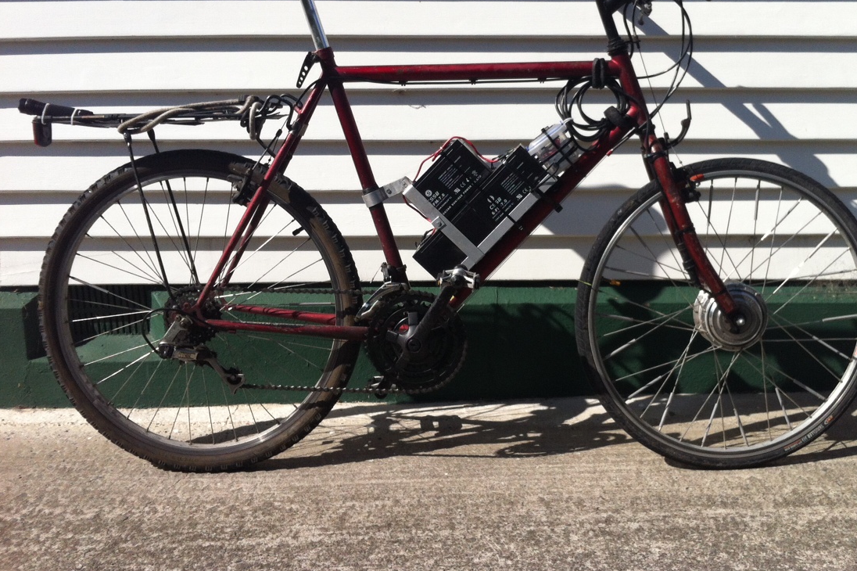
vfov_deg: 31.1
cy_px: 218
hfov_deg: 45.3
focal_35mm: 43
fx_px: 1023
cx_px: 499
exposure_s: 1/2155
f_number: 2.8
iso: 80
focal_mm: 3.85
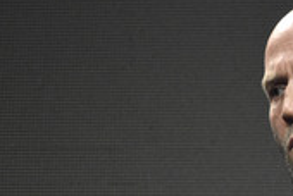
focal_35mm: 1321
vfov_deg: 1.0
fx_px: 10770
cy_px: 234
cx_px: 346
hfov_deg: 1.6
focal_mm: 500
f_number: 5.6
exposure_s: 1/160
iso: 3200
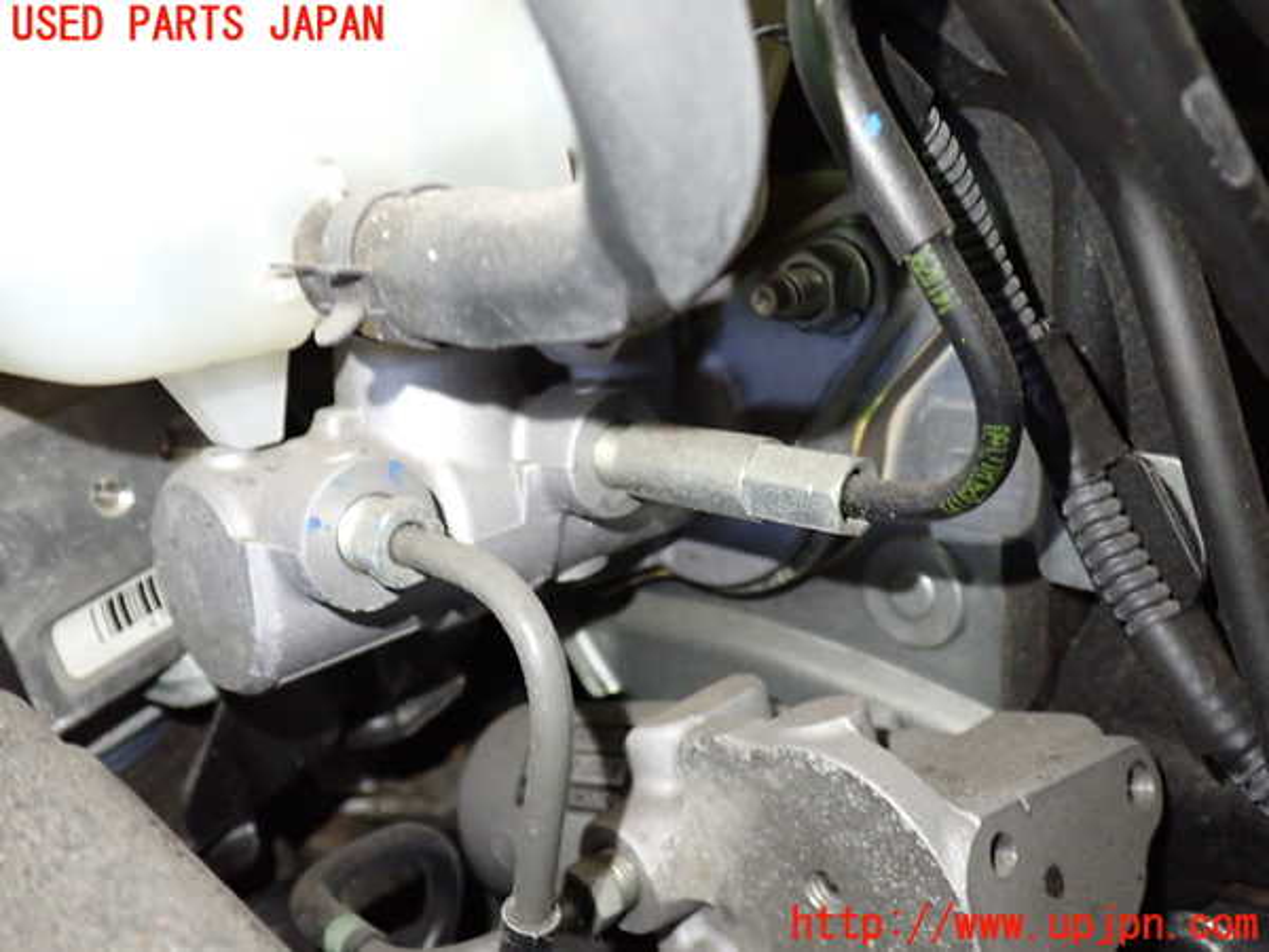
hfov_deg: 56.8
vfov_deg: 44.2
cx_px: 634
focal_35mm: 32
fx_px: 1173
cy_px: 476
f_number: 2.4
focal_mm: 5.79
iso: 800
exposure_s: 1/30
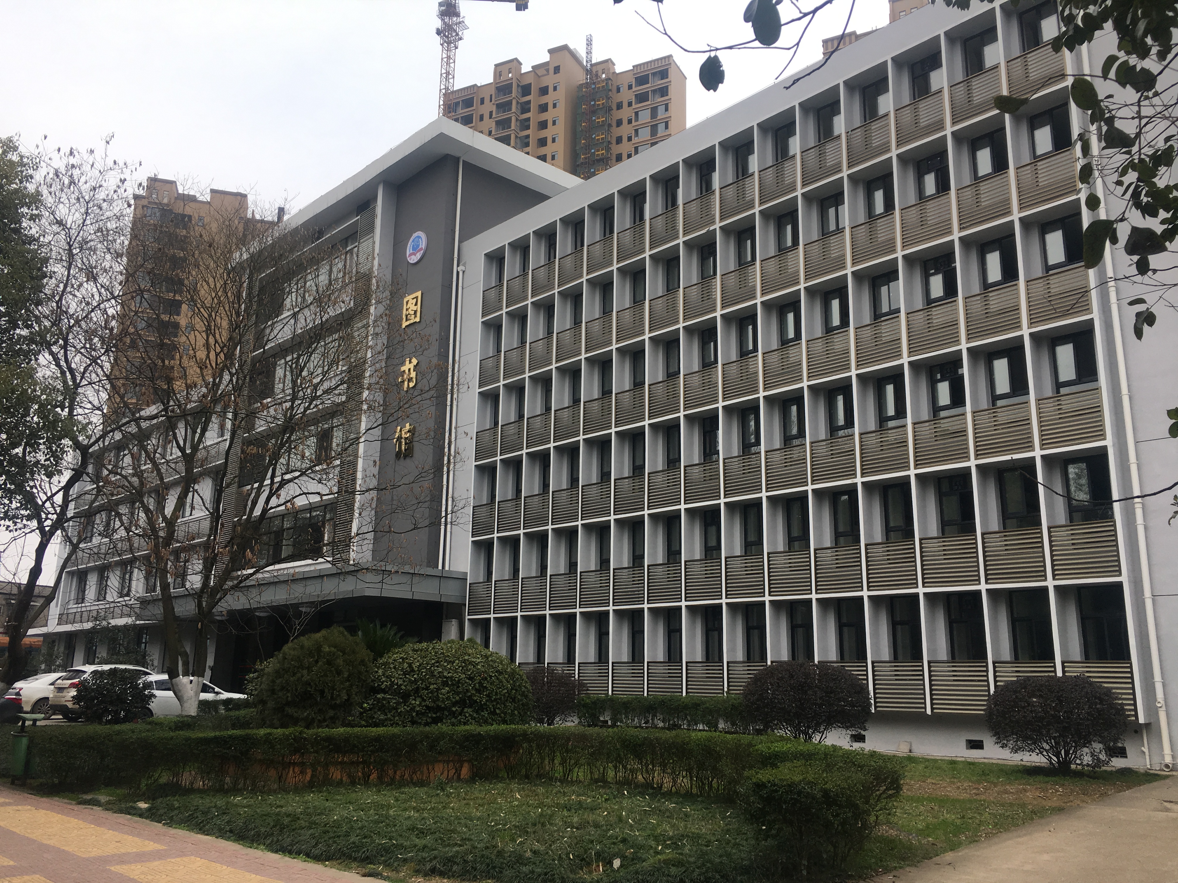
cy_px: 442
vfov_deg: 48.2
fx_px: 987
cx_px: 589
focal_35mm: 29
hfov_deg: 61.7
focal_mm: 4.15
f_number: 2.2
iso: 25
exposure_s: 1/262
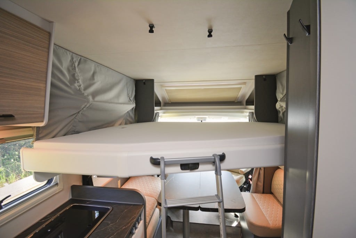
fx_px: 148
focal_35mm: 15
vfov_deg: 77.3
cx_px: 178
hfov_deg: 100.4
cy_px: 119
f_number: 4.5
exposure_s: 1/60
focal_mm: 10
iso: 250
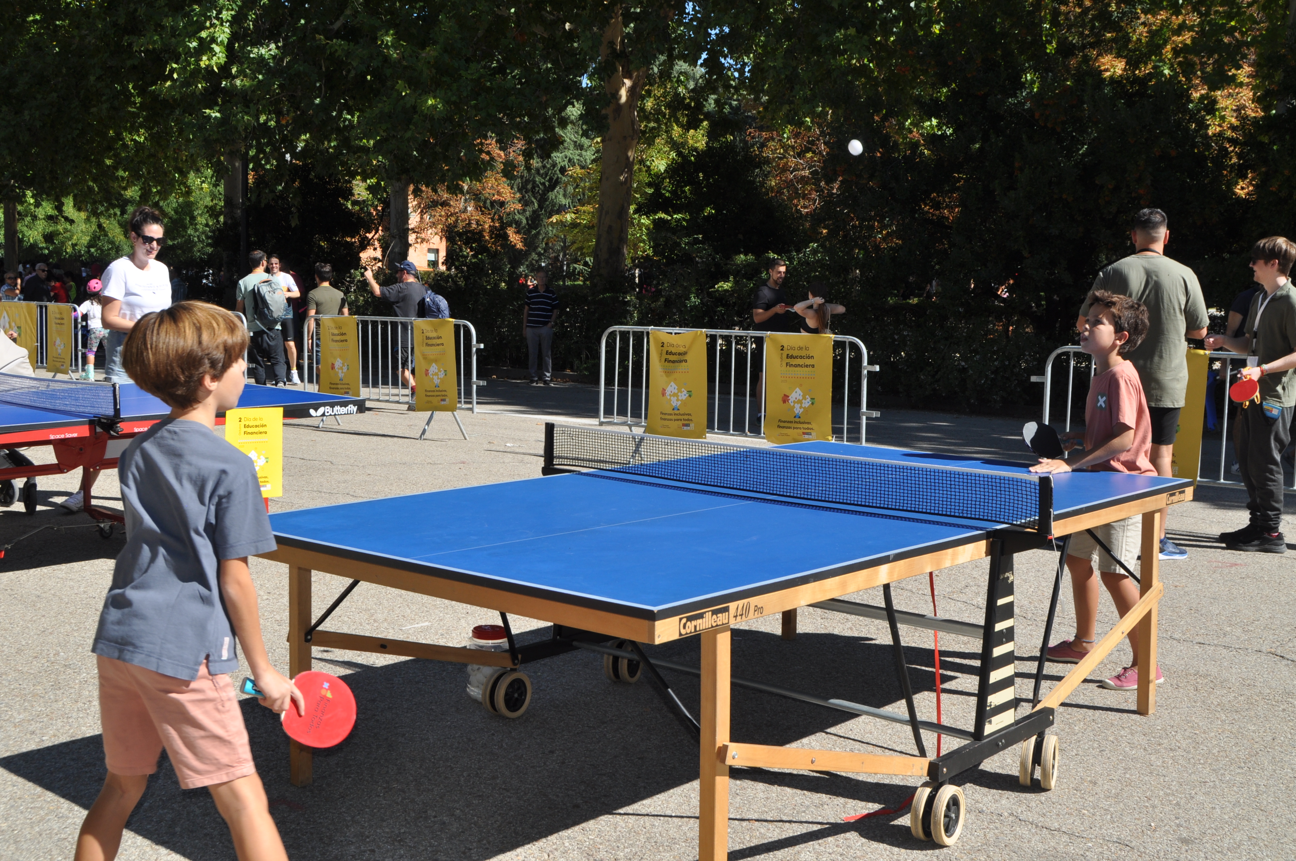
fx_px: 1402
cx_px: 648
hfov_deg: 49.6
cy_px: 430
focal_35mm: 39
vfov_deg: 34.1
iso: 200
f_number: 11
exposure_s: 1/200
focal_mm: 26
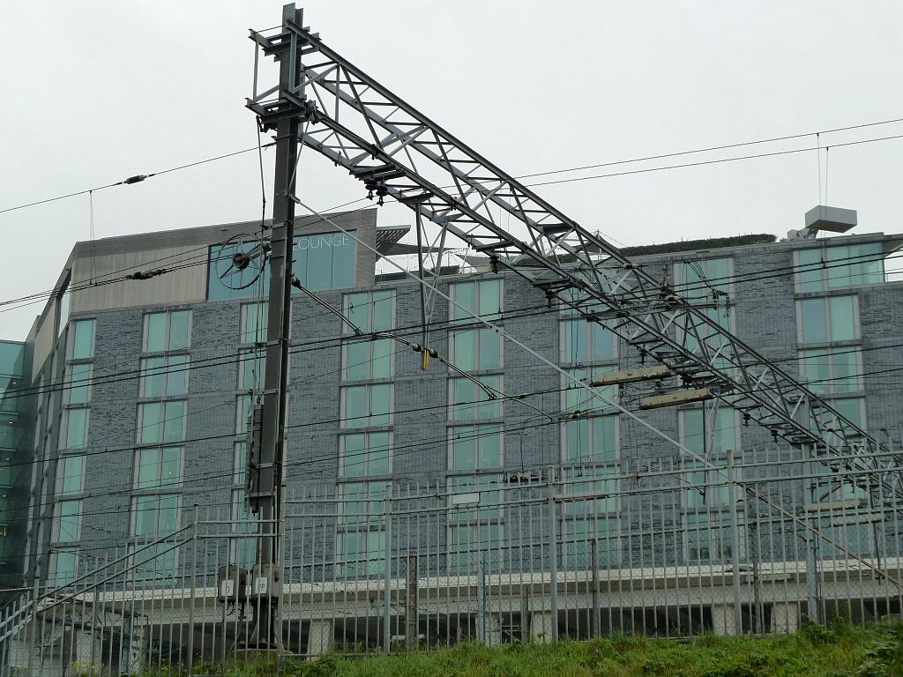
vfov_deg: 23.3
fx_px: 1643
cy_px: 338
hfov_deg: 30.7
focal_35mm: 63
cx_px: 452
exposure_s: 1/125
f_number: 4
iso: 125
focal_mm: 10.3
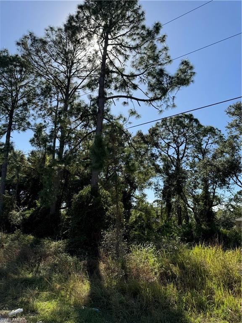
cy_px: 162
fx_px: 224
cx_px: 121
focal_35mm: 24
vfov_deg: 71.6
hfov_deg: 56.8
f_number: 1.78
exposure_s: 1/3597
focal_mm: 6.76
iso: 80
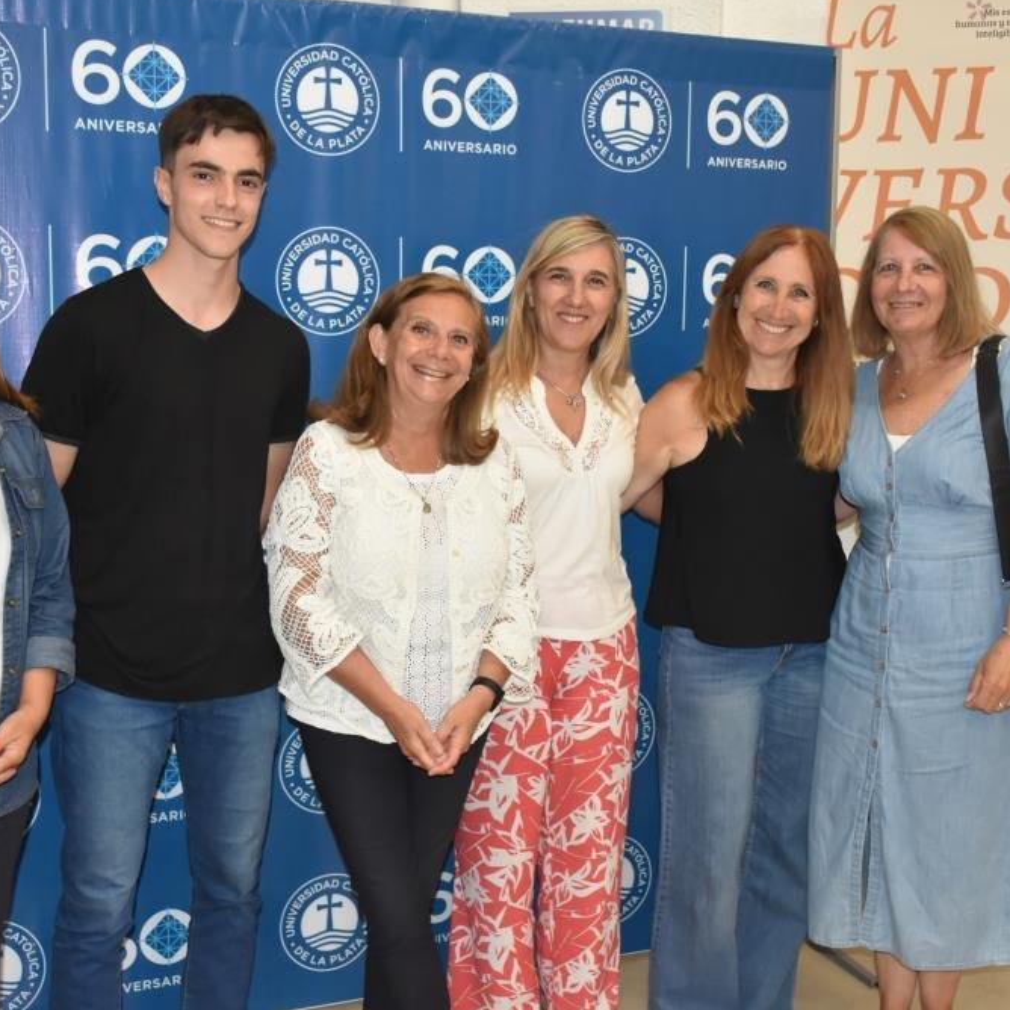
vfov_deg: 39.2
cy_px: 498
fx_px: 1419
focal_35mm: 43
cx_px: 479
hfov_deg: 39.2
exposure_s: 1/80
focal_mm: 22
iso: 1600
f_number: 5.6
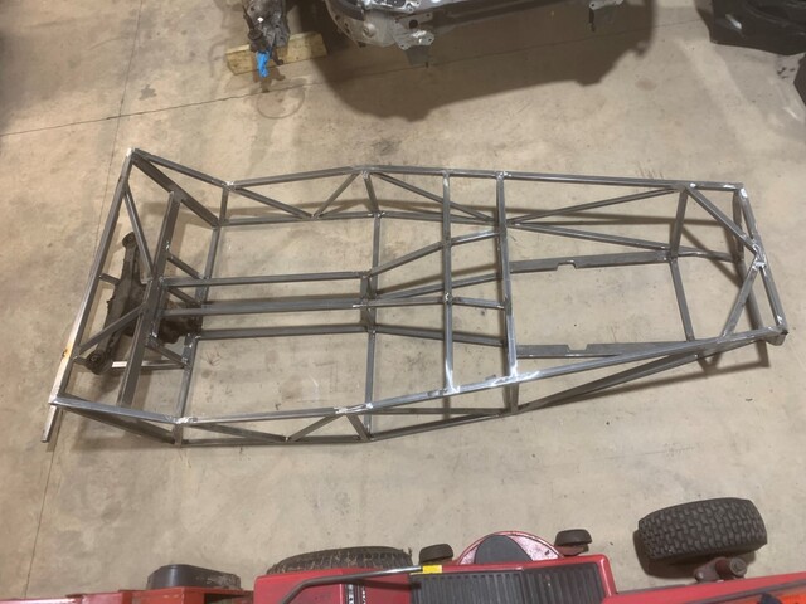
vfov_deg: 53.1
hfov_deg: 67.3
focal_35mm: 26
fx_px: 605
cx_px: 403
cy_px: 302
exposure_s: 1/50
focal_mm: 4.25
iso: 100
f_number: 1.8
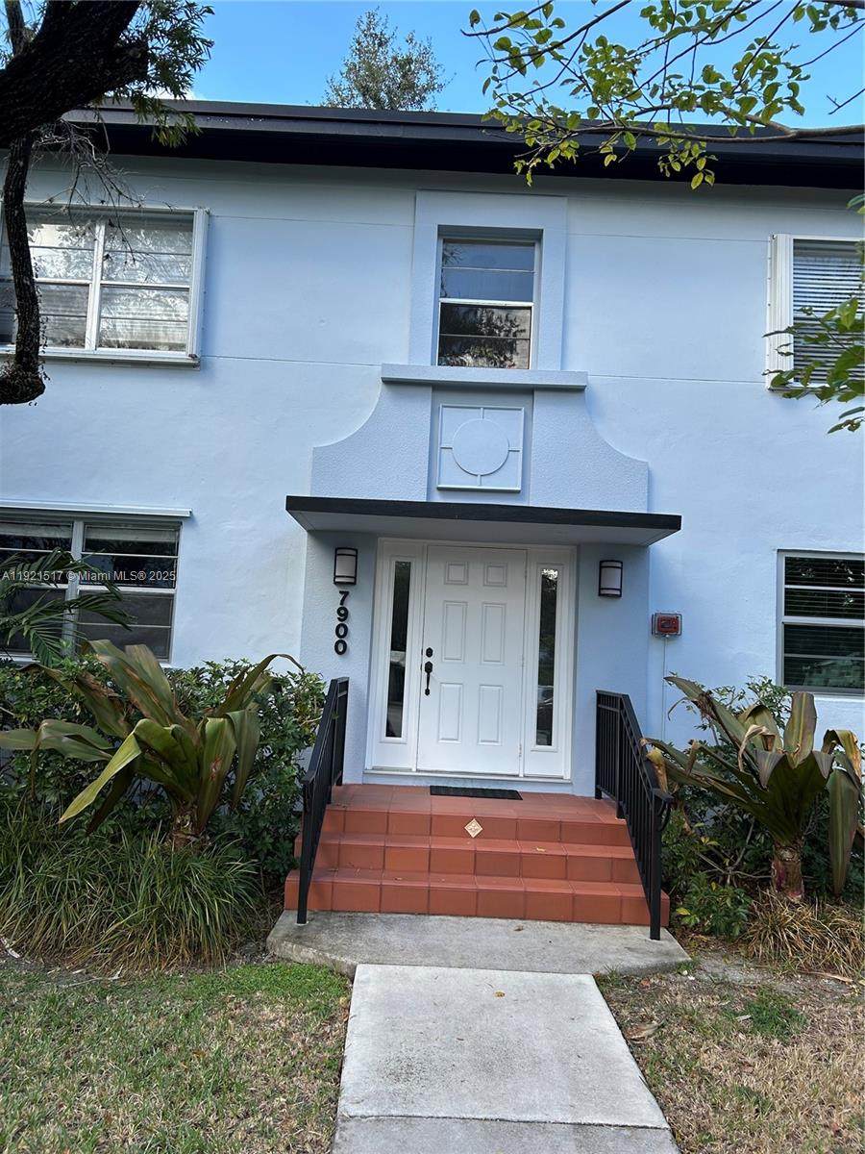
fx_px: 866
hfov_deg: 53.1
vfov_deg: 67.3
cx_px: 432
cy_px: 577
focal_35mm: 26
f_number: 1.5
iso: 50
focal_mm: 5.7
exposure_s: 1/658
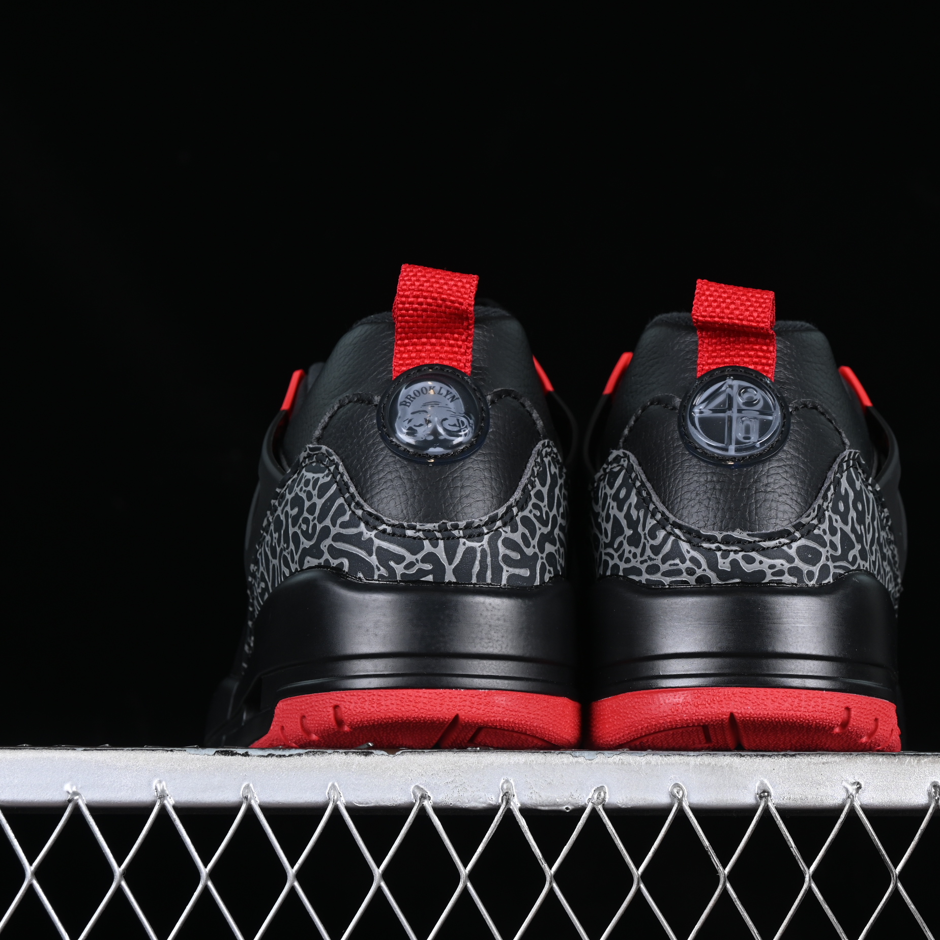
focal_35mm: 96
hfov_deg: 18.1
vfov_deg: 18.1
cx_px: 561
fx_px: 2949
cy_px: 471
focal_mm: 50
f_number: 7.1
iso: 160
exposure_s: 1/60
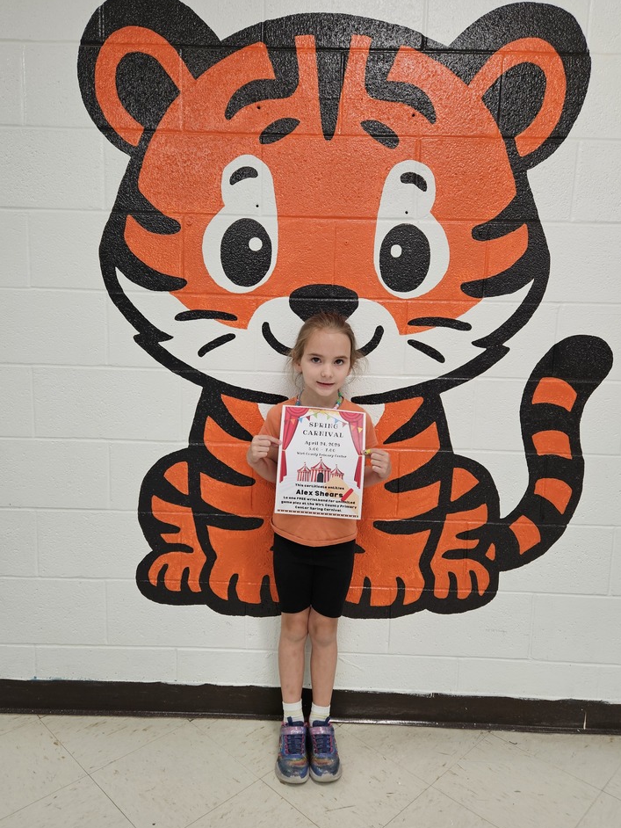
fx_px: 598
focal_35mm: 25
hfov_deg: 54.9
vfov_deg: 69.3
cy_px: 432
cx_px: 309
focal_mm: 5.4
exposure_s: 1/120
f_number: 1.8
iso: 125
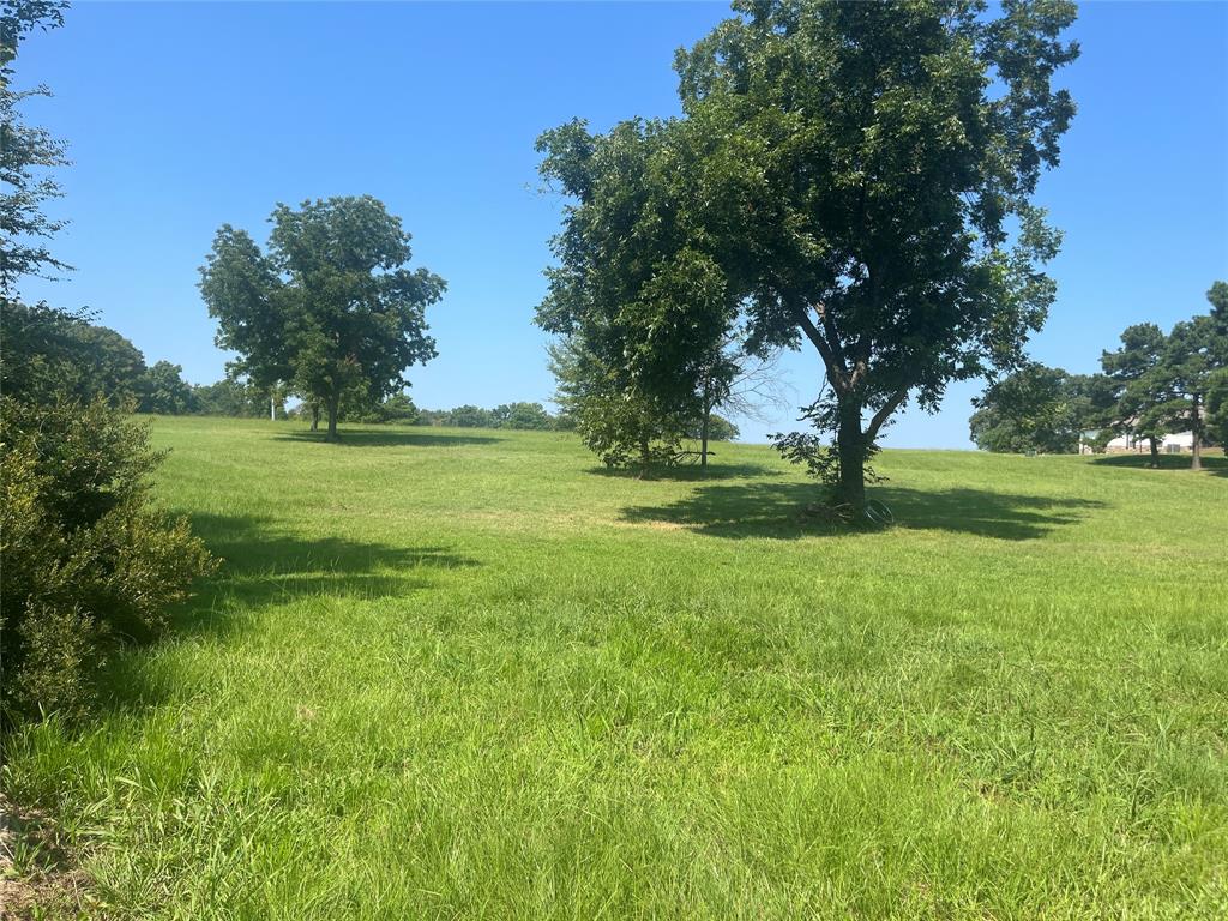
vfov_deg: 53.1
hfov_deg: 67.3
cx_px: 614
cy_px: 460
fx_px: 922
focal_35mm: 26
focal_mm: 5.1
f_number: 1.6
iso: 50
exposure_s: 1/2222
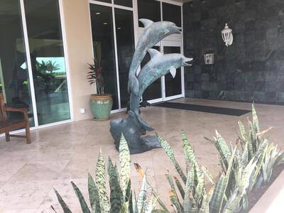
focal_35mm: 29
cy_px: 106
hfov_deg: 61.7
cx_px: 142
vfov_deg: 48.2
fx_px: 238
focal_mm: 4.15
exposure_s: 1/129
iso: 32
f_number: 2.2
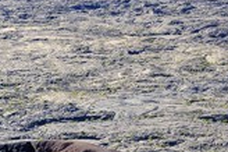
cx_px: -43
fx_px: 1702
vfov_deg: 5.1
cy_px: 145
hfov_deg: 7.6
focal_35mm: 269
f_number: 6.3
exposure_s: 1/200
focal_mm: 105
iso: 400
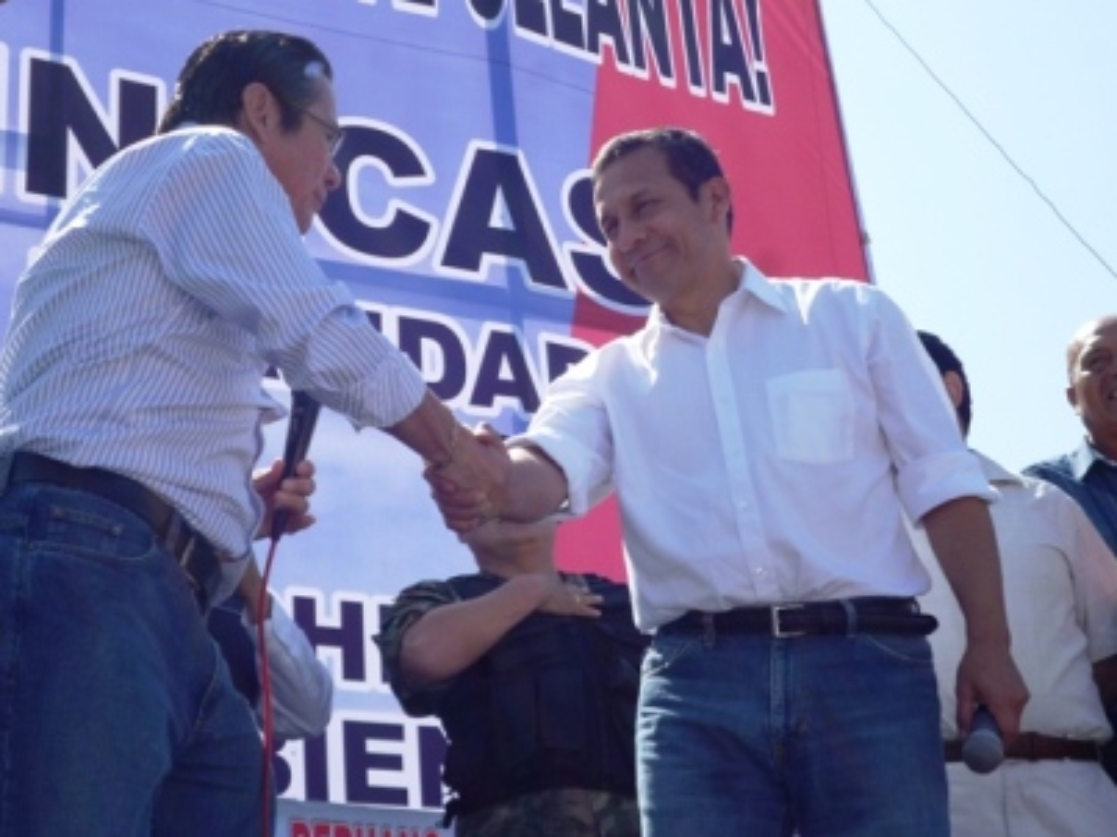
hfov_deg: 27.8
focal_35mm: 70
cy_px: 402
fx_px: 2258
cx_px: 524
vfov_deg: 21.0
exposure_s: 1/500
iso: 100
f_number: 4.7
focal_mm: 11.2
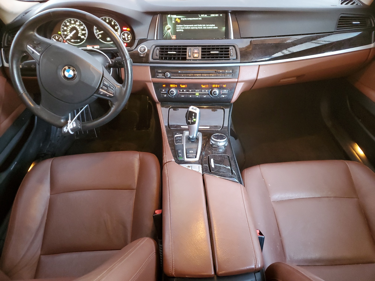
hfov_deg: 67.3
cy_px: 140
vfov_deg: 53.1
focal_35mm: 26
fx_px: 282
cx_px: 188
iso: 310
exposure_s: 1/20
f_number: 1.5
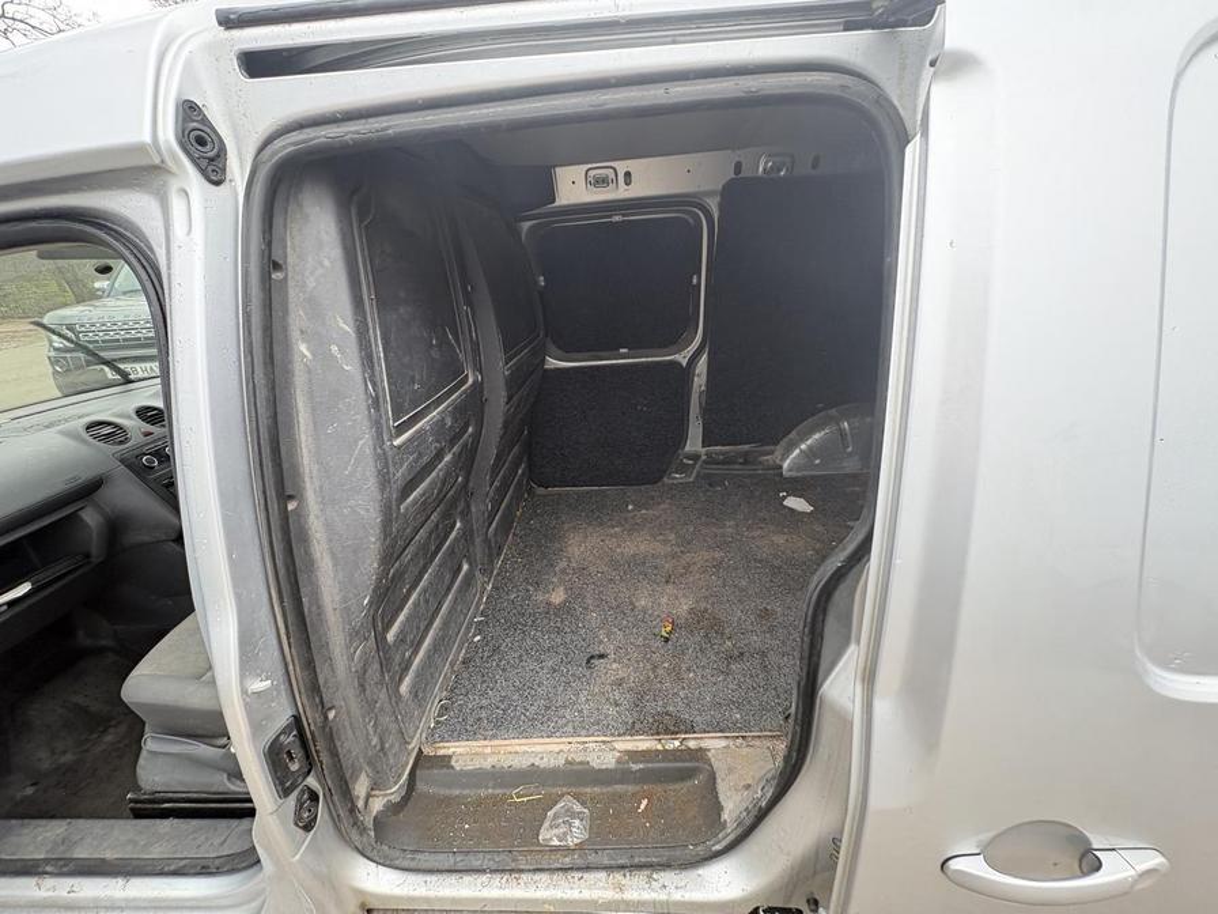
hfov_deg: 102.1
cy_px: 457
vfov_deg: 85.7
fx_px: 493
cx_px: 609
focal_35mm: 14
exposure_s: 1/99
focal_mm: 2.22
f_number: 2.2
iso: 125
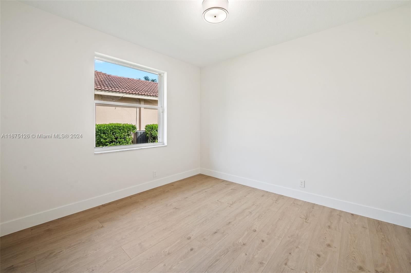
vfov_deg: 81.1
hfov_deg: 104.3
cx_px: 206
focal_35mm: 14
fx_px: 160
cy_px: 136
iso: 200
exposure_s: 1/15
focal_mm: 14
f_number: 8
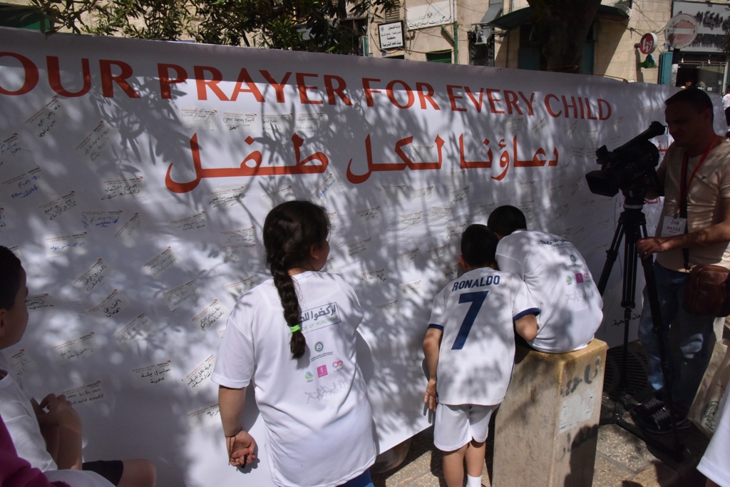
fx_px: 487
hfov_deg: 73.7
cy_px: 244
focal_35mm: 24
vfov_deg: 53.1
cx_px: 365
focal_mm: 24
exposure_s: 1/4000
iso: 2500
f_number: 22
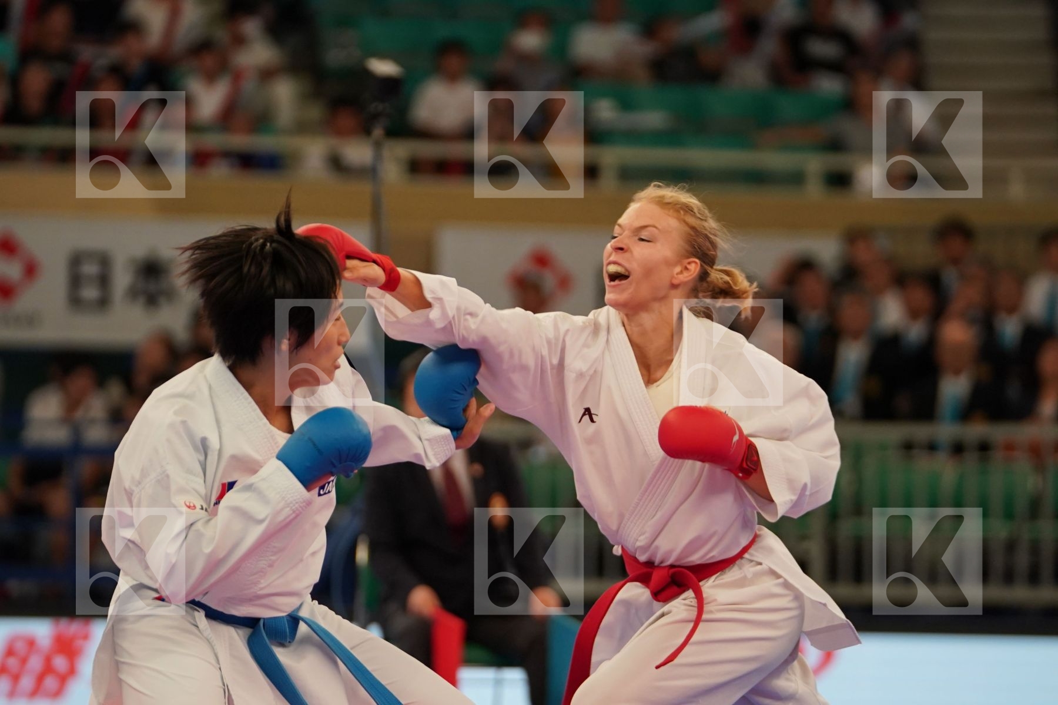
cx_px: 529
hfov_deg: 8.8
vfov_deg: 5.9
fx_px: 6876
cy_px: 352
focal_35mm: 234
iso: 1600
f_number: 2.8
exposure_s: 1/1000
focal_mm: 156
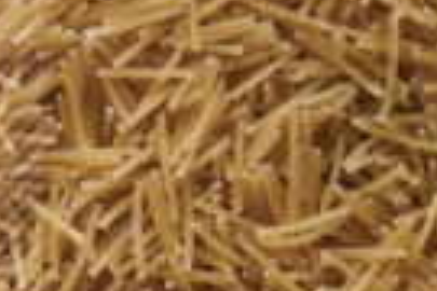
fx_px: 3593
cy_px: -223
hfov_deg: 6.5
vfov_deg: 4.6
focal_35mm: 296
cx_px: -767
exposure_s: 1/100
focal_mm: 50
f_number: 8
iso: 160
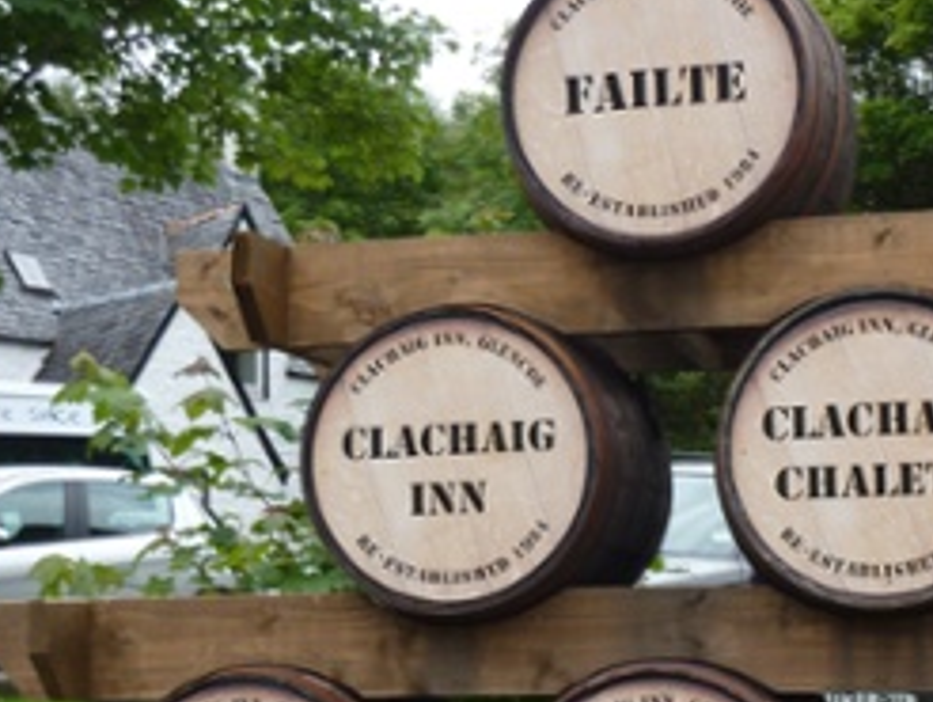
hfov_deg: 23.1
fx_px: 2266
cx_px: 633
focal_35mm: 84
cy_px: 510
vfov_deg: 17.5
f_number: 4
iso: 80
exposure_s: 1/100
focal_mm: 7.3
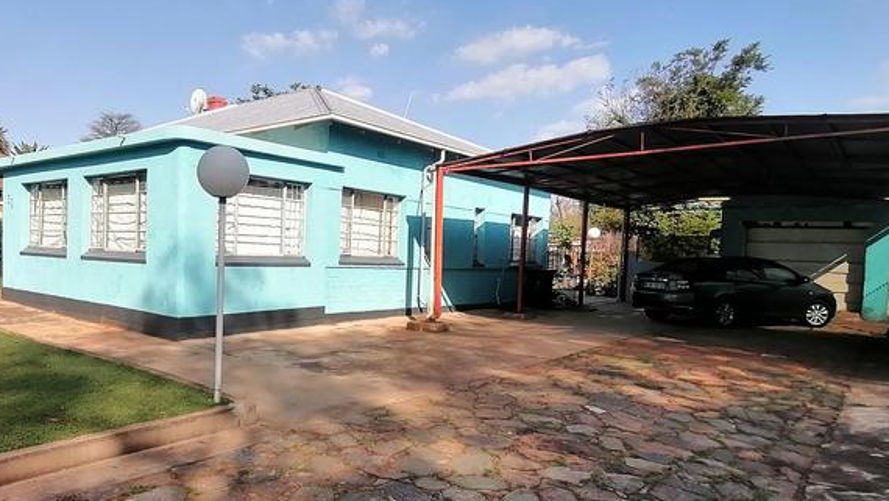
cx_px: 303
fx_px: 613
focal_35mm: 26
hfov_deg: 70.0
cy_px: 287
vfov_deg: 44.3
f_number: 2.4
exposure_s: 1/571
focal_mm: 1.78
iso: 50
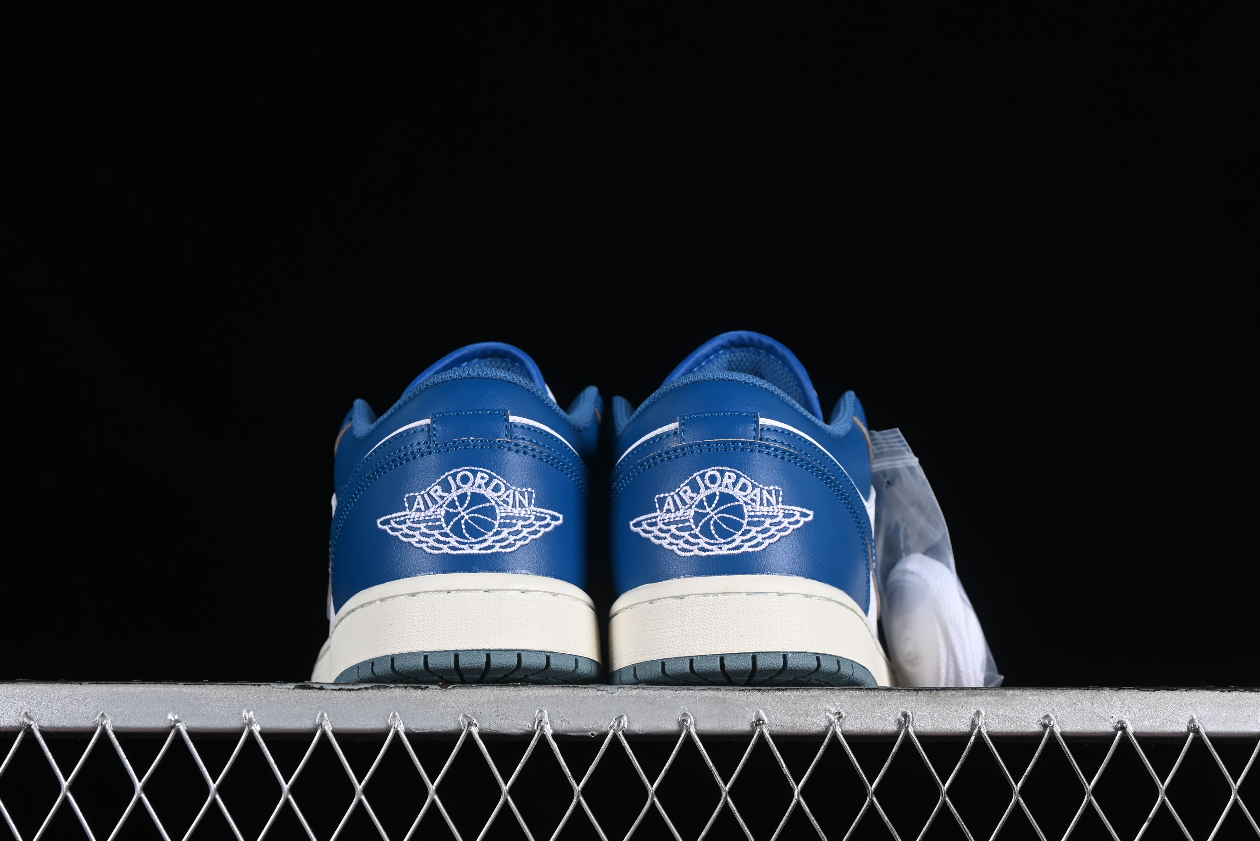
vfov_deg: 18.0
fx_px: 2660
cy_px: 424
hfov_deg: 26.6
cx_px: 625
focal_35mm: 76
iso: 160
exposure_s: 1/80
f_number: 7.1
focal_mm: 50
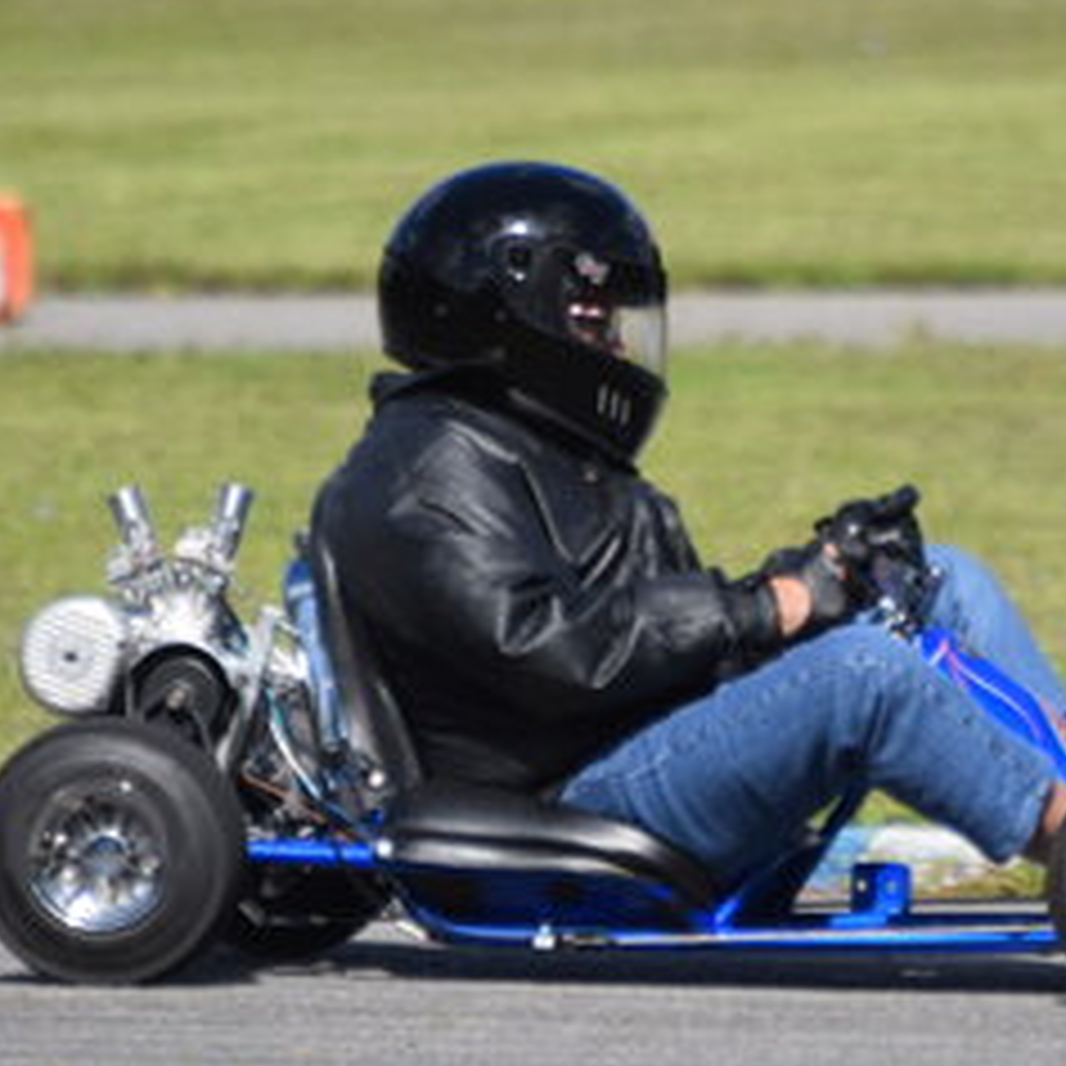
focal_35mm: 688
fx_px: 23970
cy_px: 569
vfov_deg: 2.5
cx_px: 742
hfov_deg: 2.5
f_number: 5.6
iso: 400
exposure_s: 1/2000
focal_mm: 200
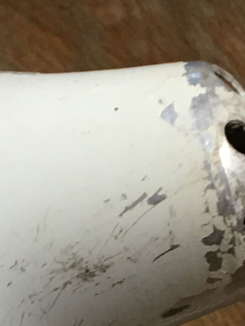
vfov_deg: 11.7
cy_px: 419
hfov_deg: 9.0
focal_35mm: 164
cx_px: 81
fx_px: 1547
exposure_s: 1/17
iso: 40
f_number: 2.2
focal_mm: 4.15
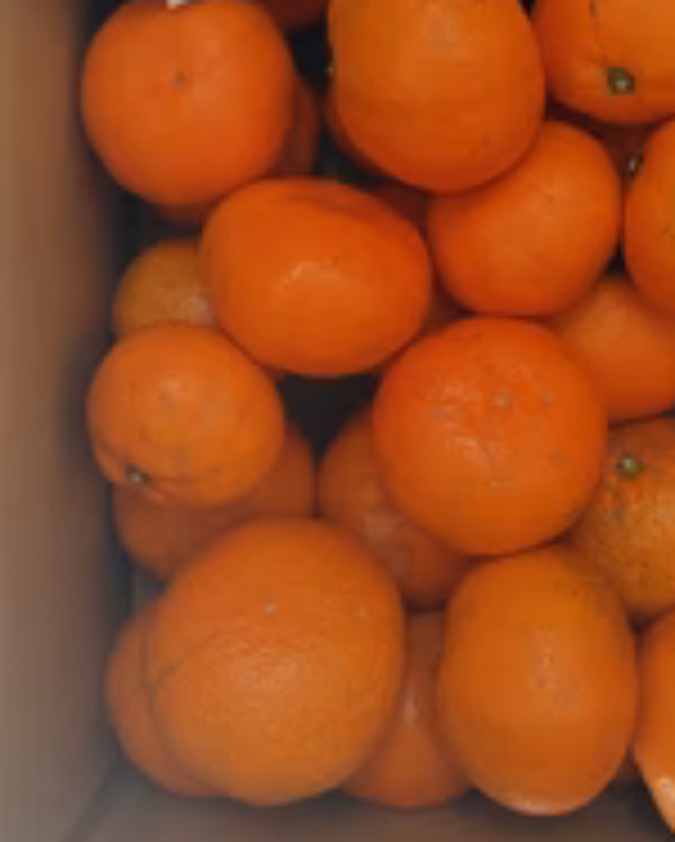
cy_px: 113
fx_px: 1197
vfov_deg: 36.7
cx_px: 436
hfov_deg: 31.3
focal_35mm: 48
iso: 1492
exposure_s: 1/100
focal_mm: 5.6
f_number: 1.9
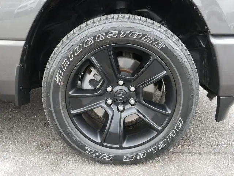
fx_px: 271
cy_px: 88
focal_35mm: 40
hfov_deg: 46.8
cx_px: 117
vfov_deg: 36.0
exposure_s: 1/50
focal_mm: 20
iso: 3200
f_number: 10
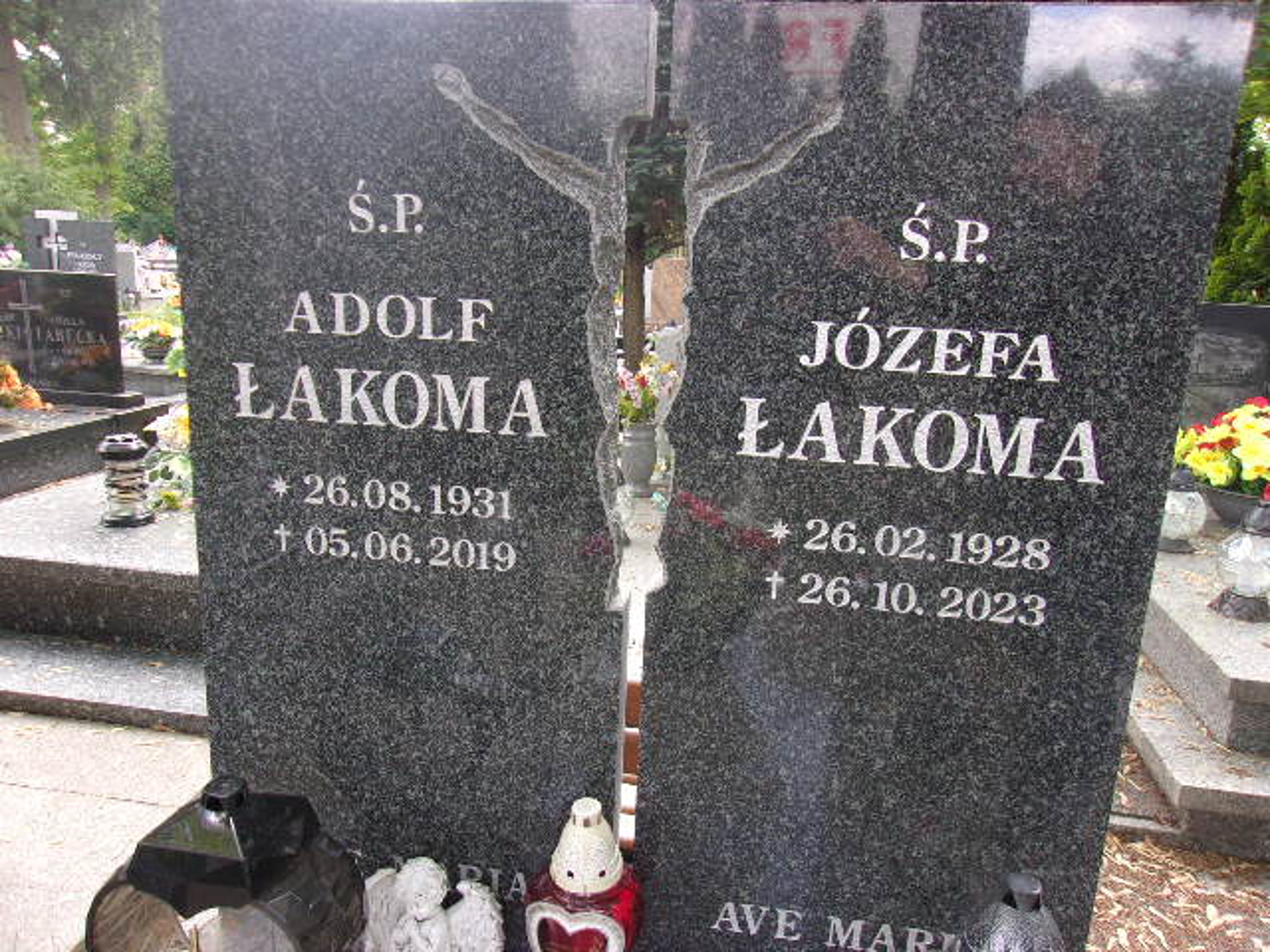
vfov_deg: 51.4
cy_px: 476
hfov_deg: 65.3
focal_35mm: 27
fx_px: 991
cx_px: 635
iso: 80
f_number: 3
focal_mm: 4.9
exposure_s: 1/60
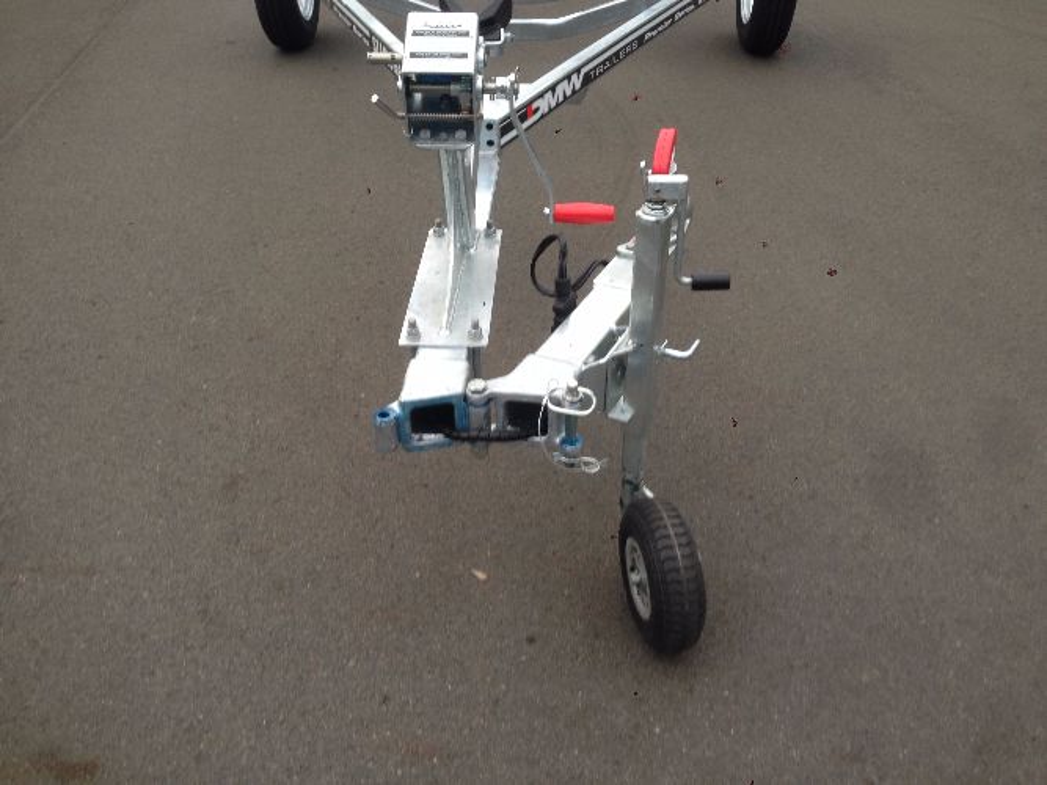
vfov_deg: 42.9
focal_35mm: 33
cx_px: 524
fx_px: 998
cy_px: 392
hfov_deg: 55.4
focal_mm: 4.12
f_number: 2.4
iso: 50
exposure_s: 1/24
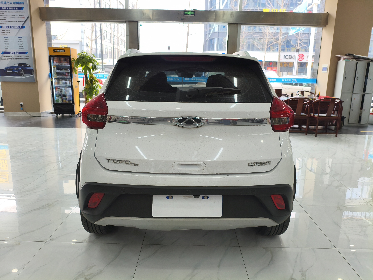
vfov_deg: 53.1
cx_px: 186
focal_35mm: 26
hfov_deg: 67.3
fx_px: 280
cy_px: 140
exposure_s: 1/125
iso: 50
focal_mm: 4.94
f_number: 1.5
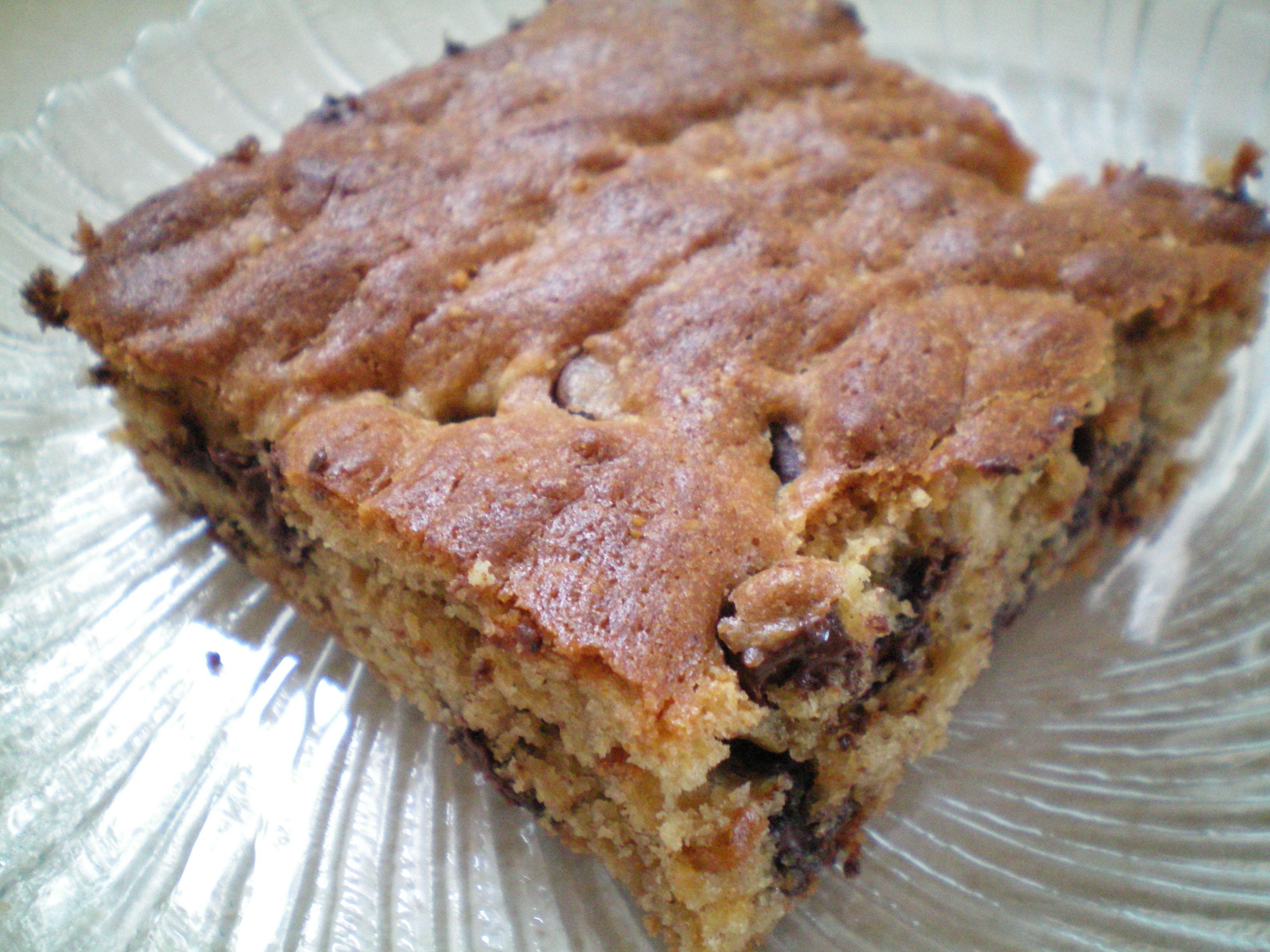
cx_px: 635
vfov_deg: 37.7
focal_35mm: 38
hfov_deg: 49.0
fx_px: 1394
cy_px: 476
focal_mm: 6.3
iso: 400
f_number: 3.1
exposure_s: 1/20
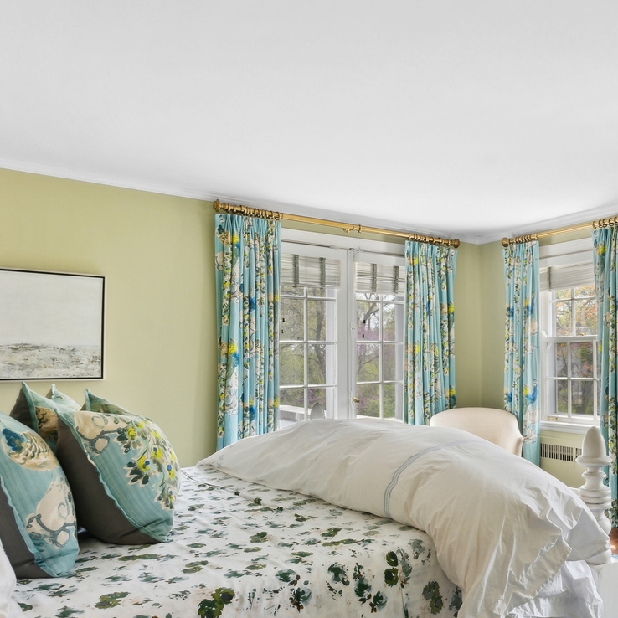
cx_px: 547
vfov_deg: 57.2
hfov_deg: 51.2
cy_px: 335
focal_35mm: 28
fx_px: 566
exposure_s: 1/10
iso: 200
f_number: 10
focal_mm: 10
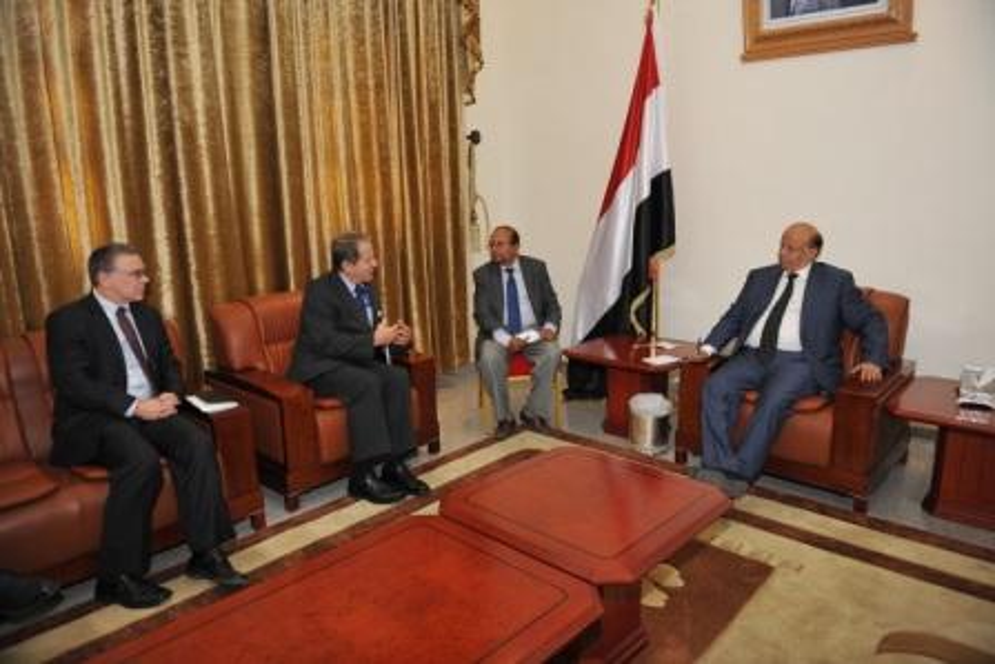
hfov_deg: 73.7
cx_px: 498
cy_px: 332
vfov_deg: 53.2
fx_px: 664
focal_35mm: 24
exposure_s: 1/50
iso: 200
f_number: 2.8
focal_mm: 24
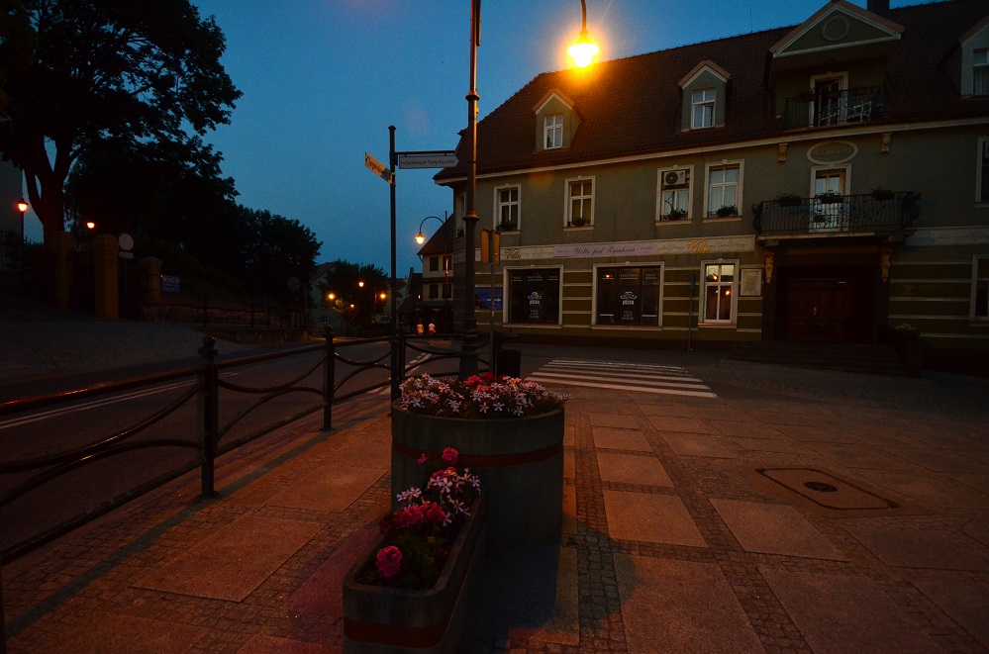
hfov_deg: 90.1
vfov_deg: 67.1
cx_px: 494
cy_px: 327
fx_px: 493
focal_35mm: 18
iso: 2200
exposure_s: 1/400
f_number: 4
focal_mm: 12
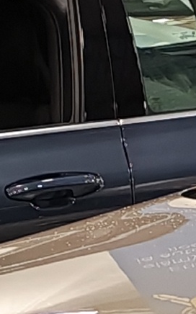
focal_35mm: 319
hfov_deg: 4.0
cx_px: 641
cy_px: 510
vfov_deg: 6.5
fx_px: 2730
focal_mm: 6.12
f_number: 1.9
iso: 223
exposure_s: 1/100
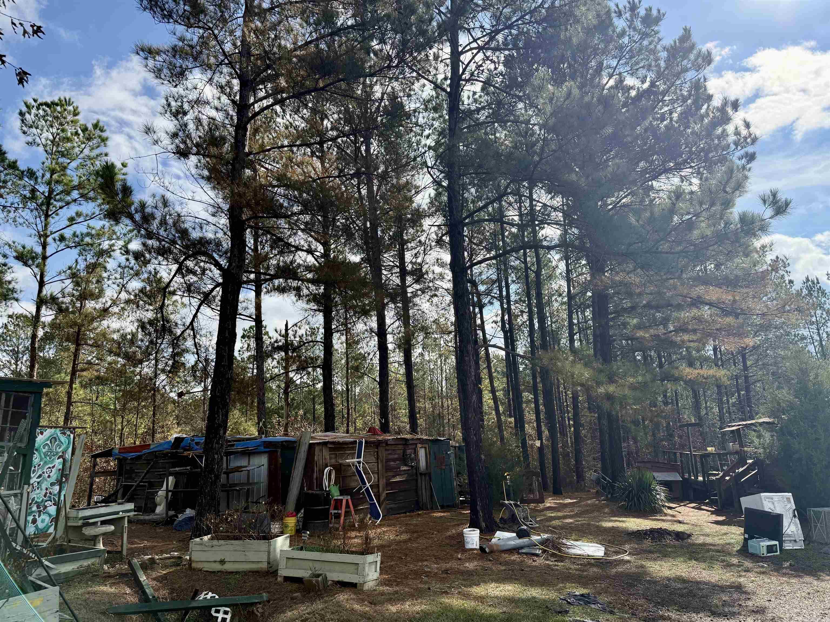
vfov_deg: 56.8
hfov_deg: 71.6
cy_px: 311
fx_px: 575
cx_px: 415
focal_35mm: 24
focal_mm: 6.76
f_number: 1.78
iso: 100
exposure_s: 1/4405
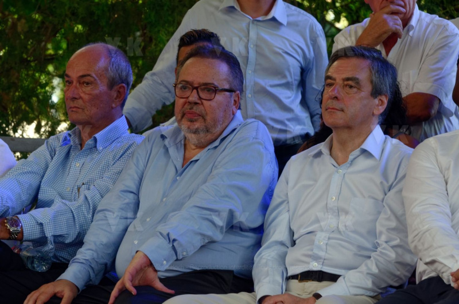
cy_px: 152
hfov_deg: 8.3
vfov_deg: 5.5
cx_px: 230
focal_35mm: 248
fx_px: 3149
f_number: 8
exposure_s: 1/125
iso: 500
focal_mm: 165
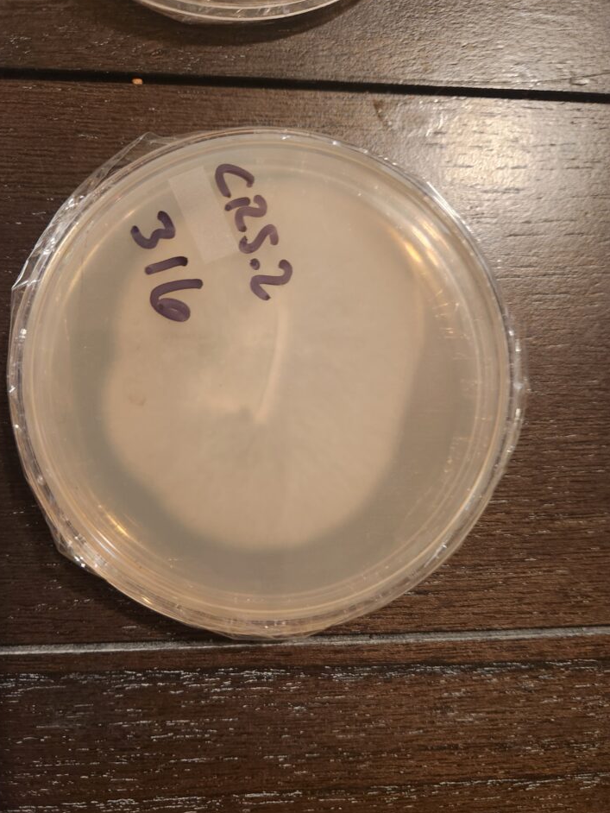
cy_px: 417
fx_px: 587
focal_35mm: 25
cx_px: 280
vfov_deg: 69.4
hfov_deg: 54.8
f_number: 1.8
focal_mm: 5.4
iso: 640
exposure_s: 1/60
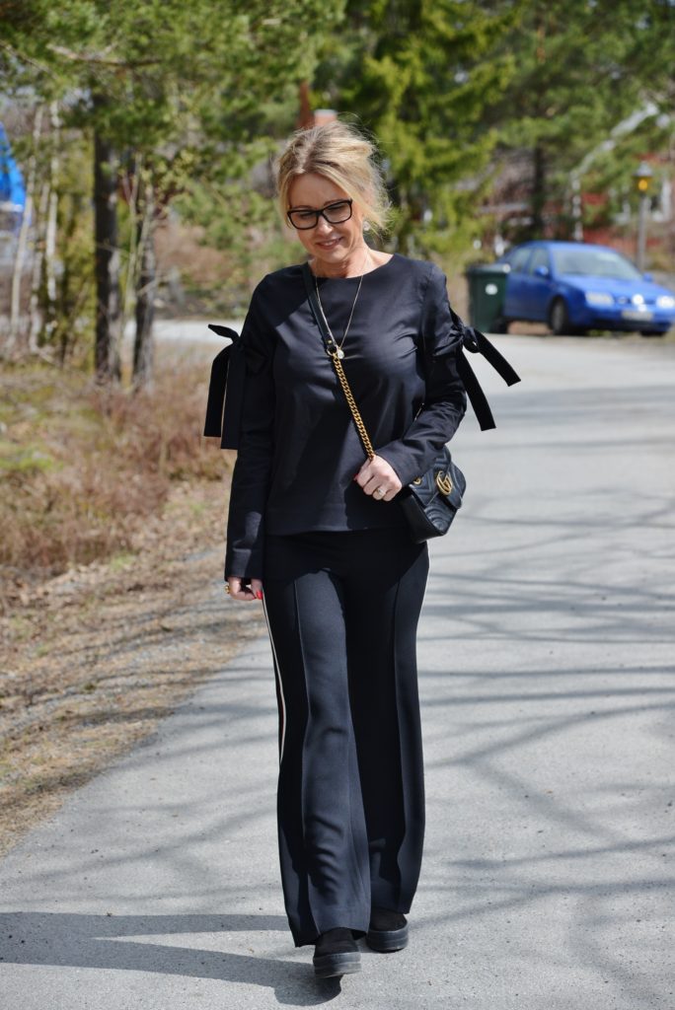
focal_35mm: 86
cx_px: 338
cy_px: 505
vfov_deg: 23.6
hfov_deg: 15.9
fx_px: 2415
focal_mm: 86
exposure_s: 1/2000
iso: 500
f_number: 5
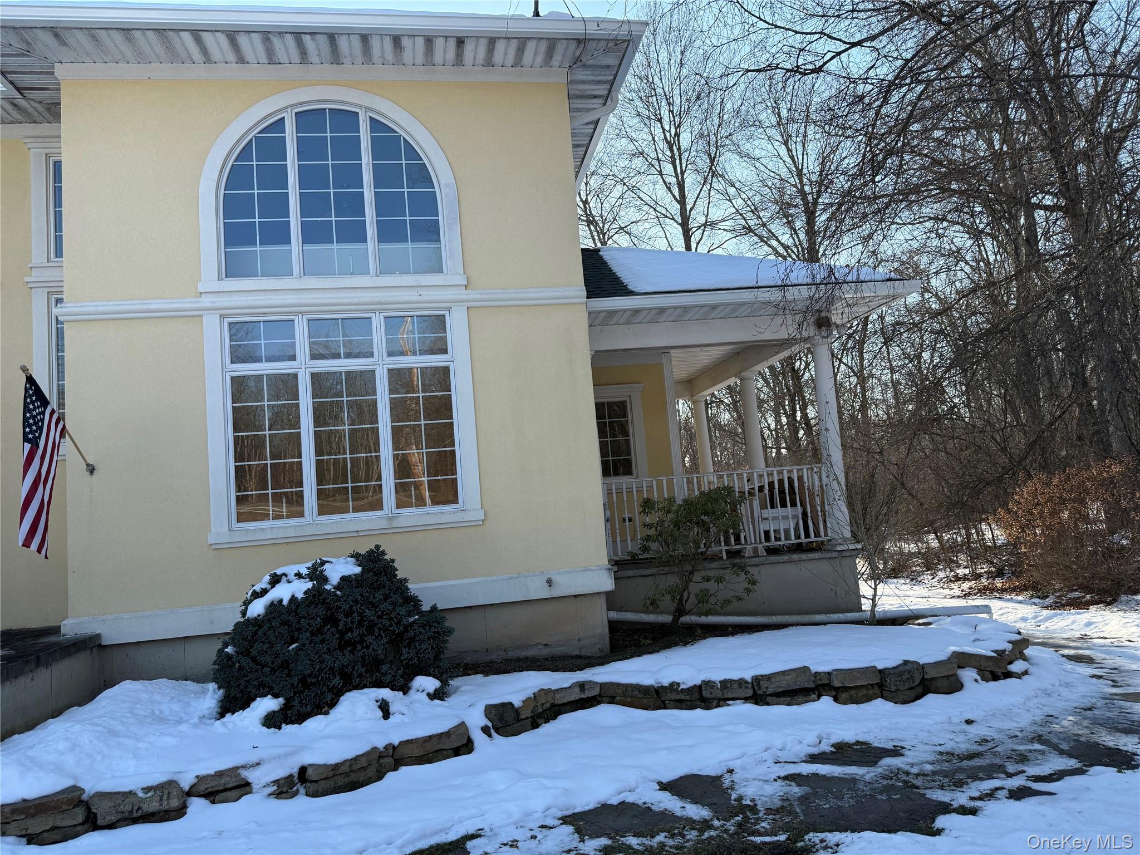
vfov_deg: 56.8
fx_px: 790
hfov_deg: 71.6
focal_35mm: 24
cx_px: 570
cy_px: 428
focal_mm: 6.76
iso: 100
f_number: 1.78
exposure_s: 1/1949
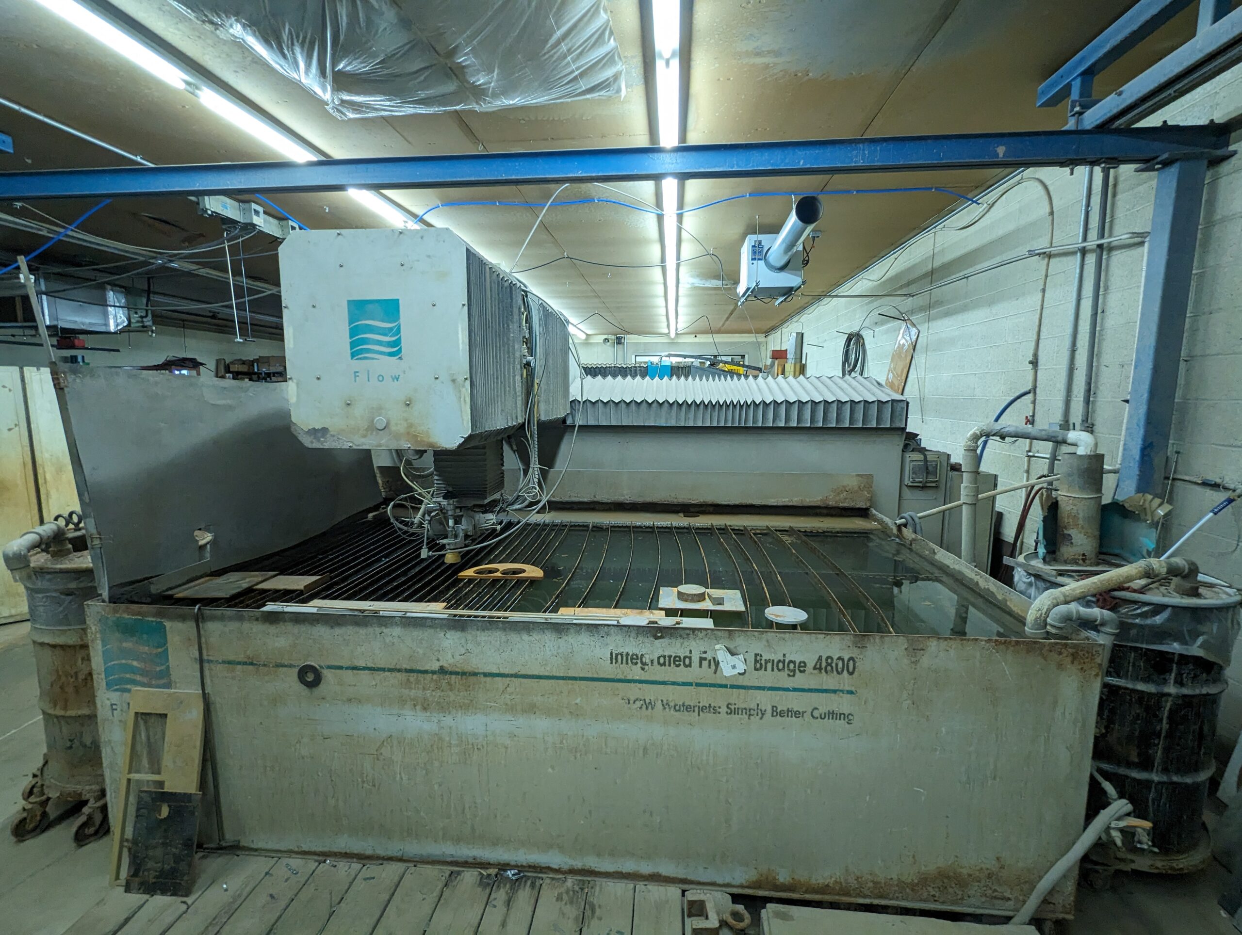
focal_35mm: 16
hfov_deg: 94.4
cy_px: 468
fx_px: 575
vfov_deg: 78.3
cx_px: 621
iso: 552
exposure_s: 1/60
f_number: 2.2
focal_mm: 2.35
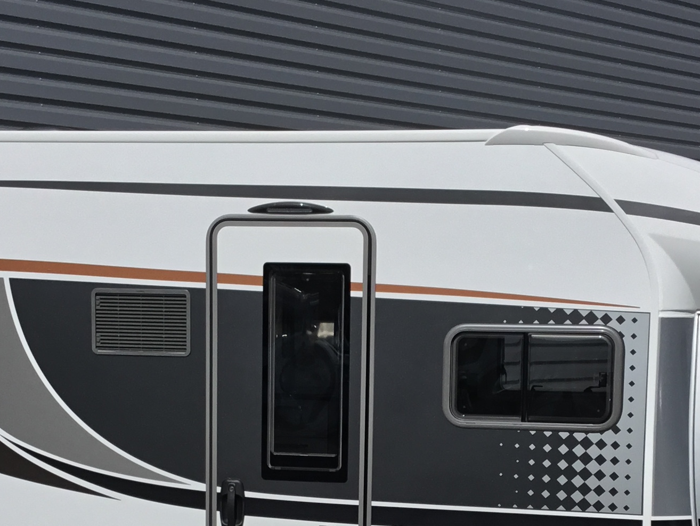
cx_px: 369
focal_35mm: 77
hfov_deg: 25.3
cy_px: 531
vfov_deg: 18.6
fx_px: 1557
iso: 25
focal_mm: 3.3
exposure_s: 1/3401
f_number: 2.4
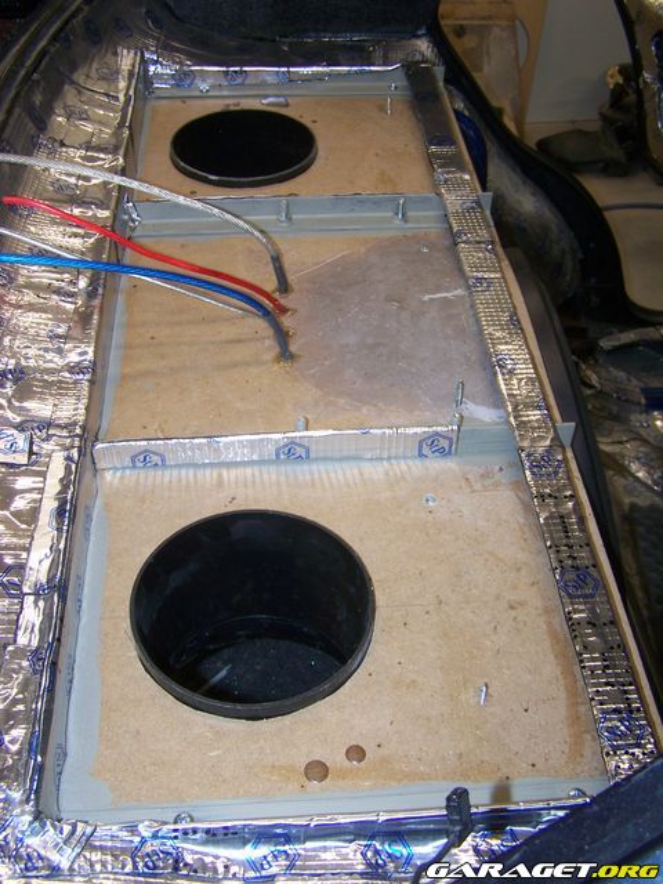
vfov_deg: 49.0
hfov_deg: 37.7
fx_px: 970
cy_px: 442
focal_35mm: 38
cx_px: 332
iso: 80
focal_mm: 6.3
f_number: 2.8
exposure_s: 1/60
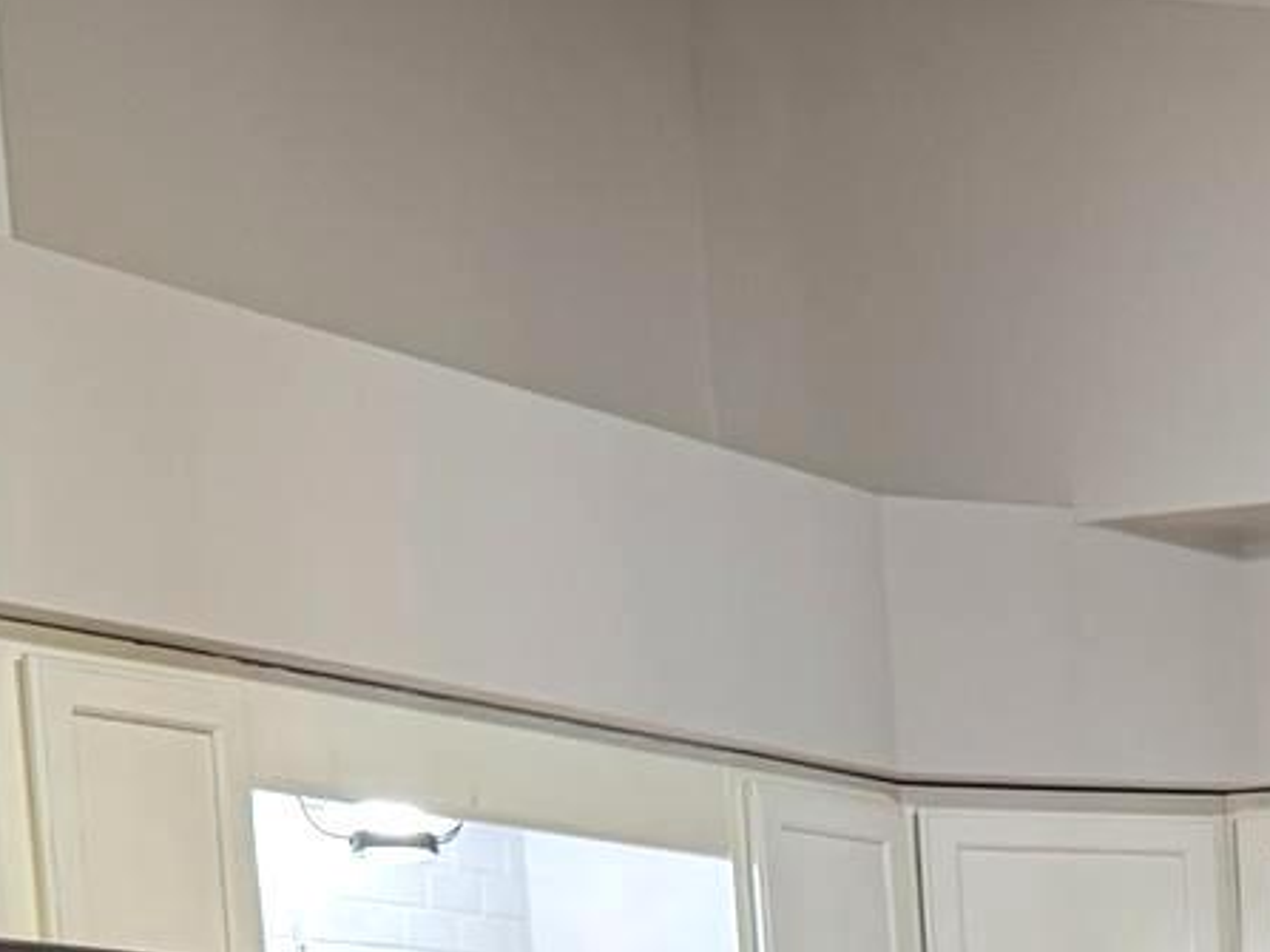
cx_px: 1759
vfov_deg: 12.3
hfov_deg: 16.6
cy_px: 1728
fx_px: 4035
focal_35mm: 110
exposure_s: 1/60
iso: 250
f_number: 1.78
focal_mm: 6.76
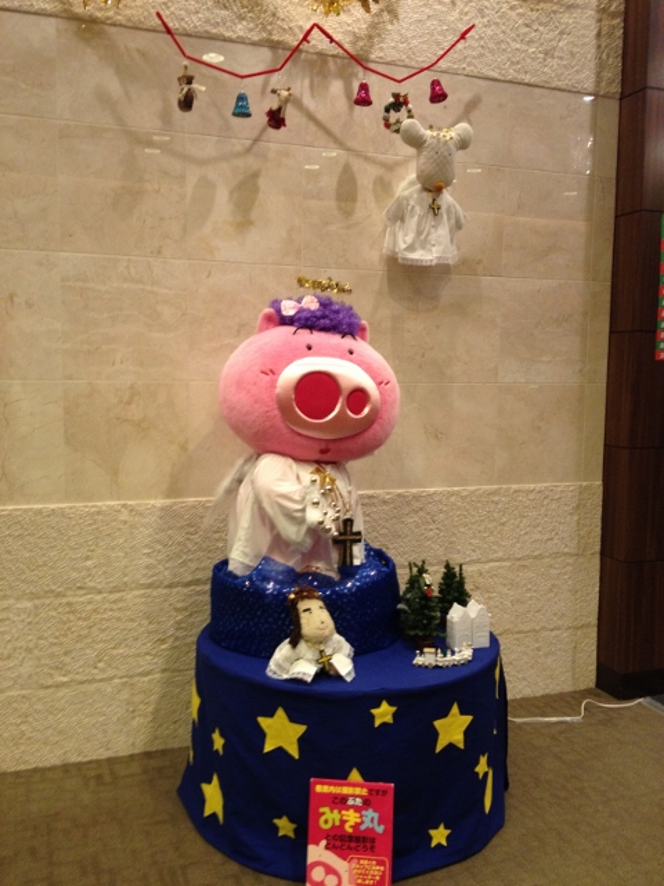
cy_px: 443
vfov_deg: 52.6
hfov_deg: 40.7
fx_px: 895
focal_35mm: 35
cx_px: 332
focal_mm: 4.28
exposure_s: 1/20
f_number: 2.4
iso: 125
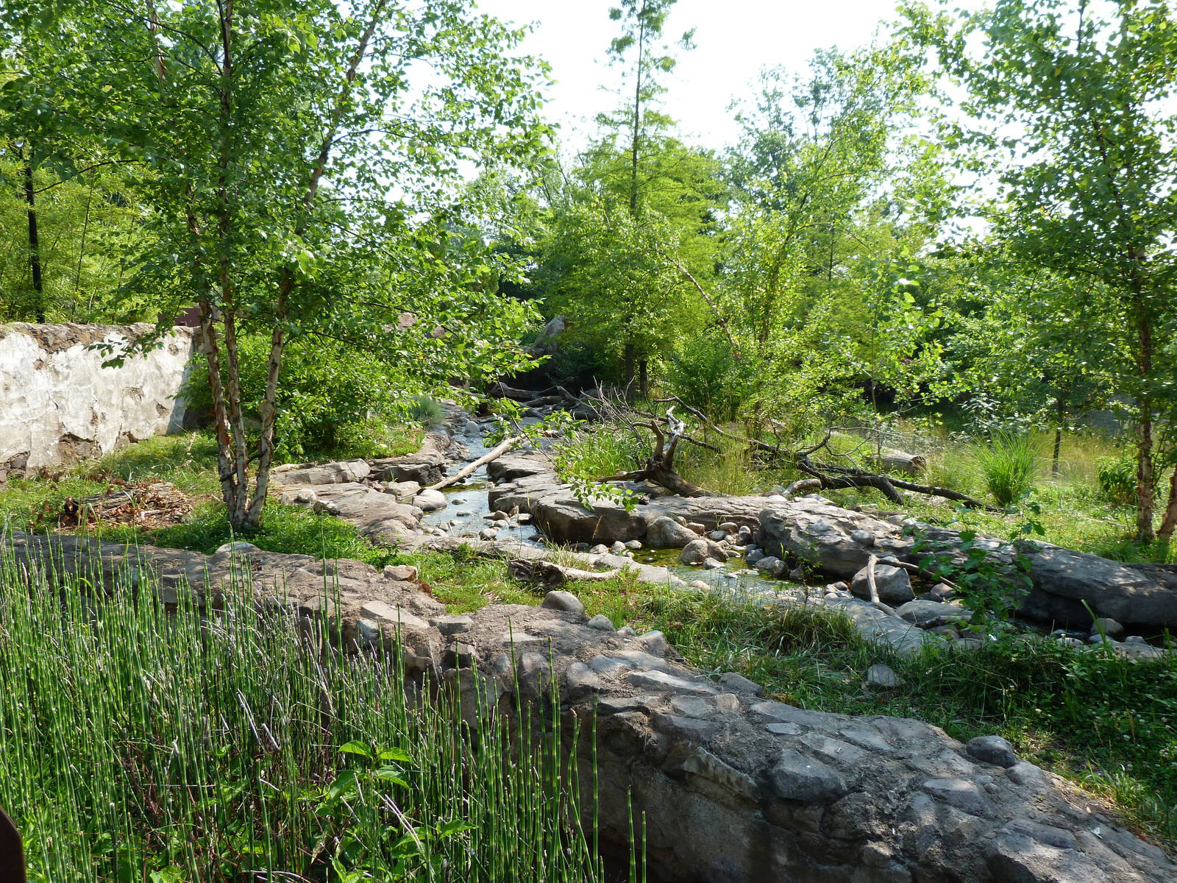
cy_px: 442
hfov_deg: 69.4
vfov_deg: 54.9
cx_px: 588
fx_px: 850
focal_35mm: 25
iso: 80
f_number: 4
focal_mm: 4.5
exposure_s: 1/200
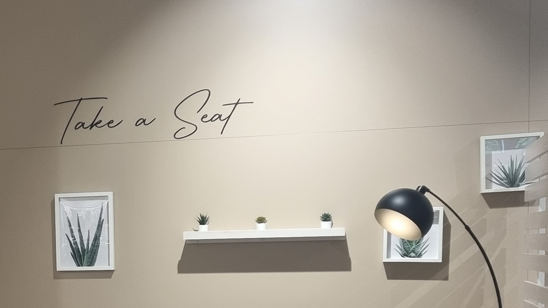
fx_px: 1061
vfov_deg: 16.2
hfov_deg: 27.8
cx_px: 43
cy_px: 303
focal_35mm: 73
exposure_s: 1/100
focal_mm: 5.4
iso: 200
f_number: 1.8
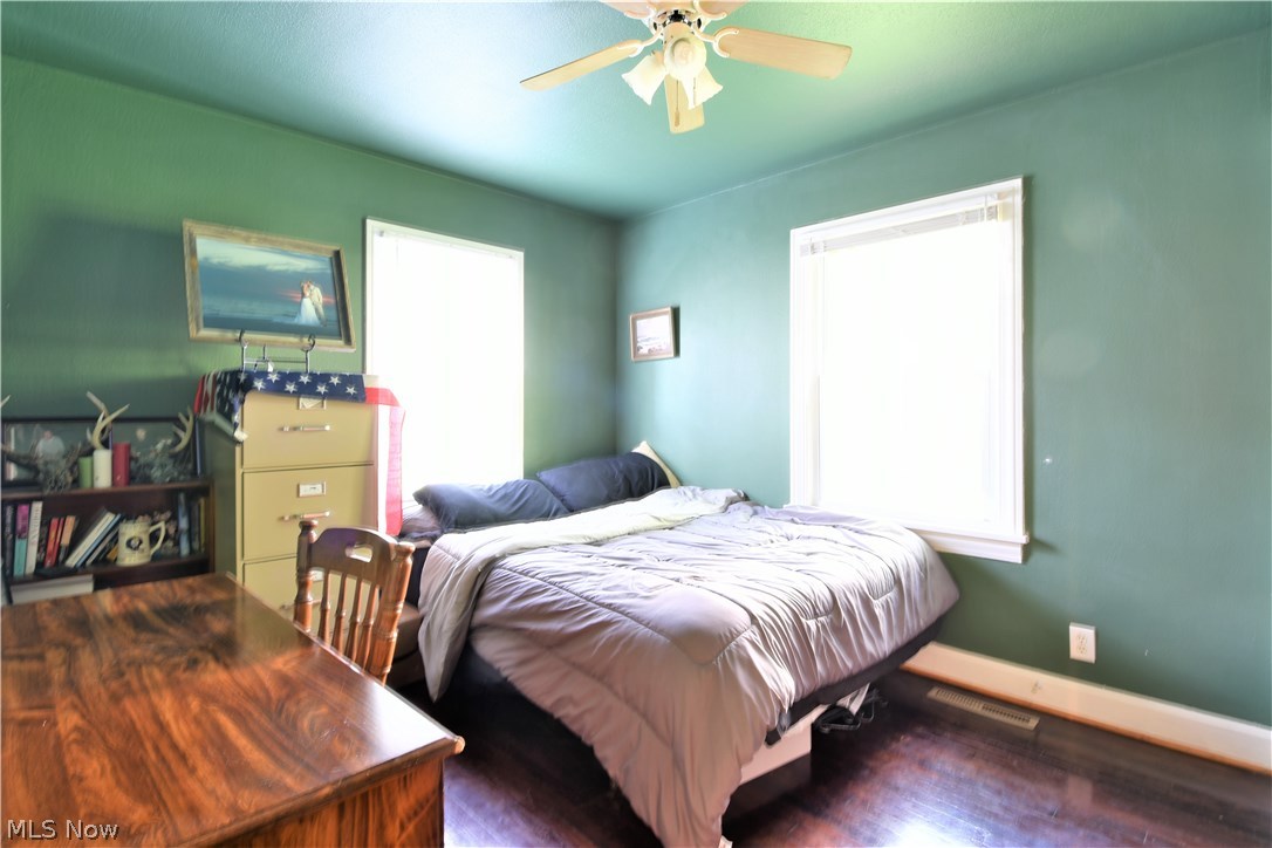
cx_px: 636
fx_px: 609
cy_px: 424
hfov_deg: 92.4
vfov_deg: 69.7
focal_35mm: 17
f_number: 9
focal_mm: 11.5
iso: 100
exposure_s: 25
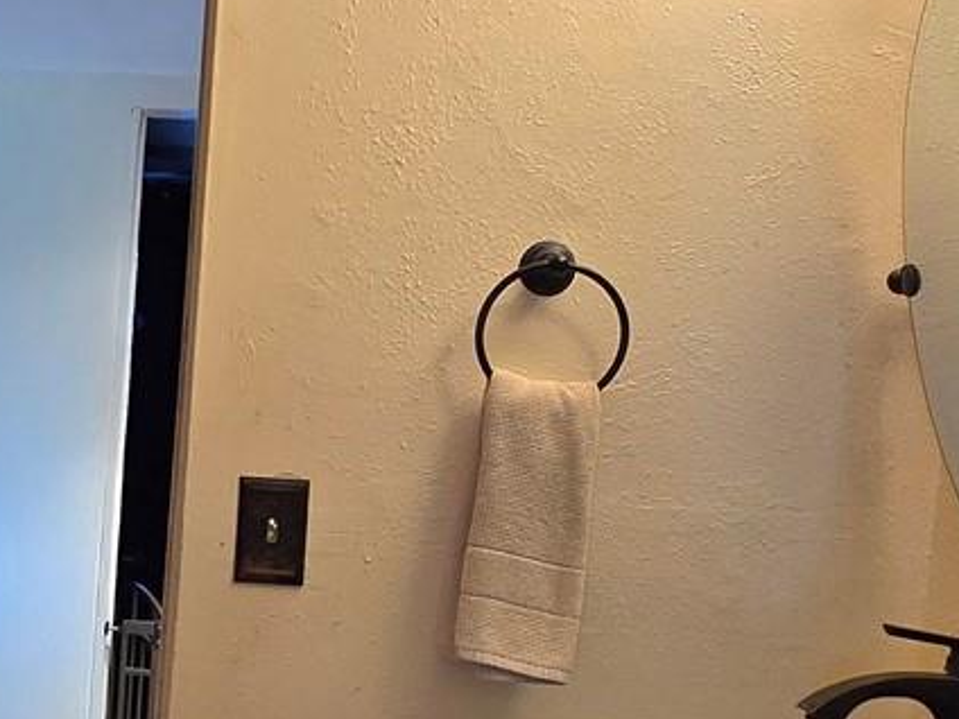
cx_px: 38
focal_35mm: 49
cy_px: 525
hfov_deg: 35.8
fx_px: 1357
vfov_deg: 29.3
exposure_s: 1/60.2
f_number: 2.2
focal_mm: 2.2
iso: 250
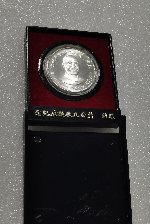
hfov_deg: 21.9
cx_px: 71
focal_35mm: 62
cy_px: 110
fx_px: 388
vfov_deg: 32.4
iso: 50
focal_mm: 5.58
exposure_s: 1/124
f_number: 1.8
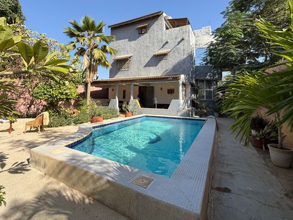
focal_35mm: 17
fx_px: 144
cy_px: 91
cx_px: 153
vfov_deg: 74.2
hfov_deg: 90.9
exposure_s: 1/701
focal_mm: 2.22
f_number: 2.2
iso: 64
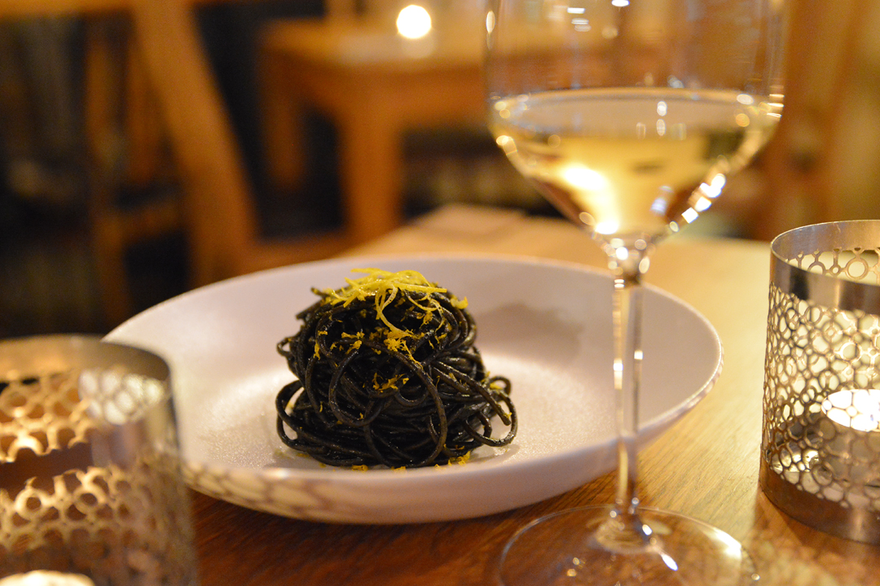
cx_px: 440
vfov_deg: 28.1
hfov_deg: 41.1
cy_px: 293
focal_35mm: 48
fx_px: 1173
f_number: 2.8
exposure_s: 1/30
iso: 6400
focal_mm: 48
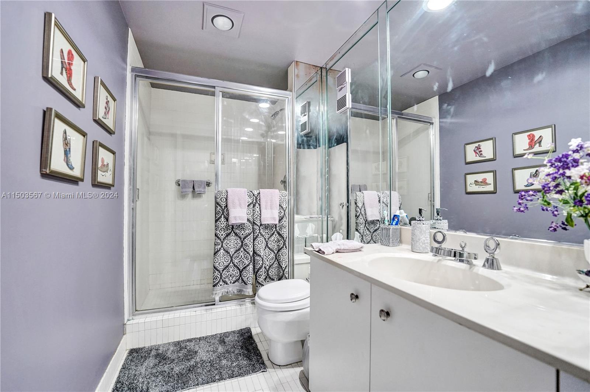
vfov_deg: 81.1
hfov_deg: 104.3
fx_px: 229
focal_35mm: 14
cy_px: 196
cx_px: 295
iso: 1250
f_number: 3.2
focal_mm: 14
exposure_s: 1/400
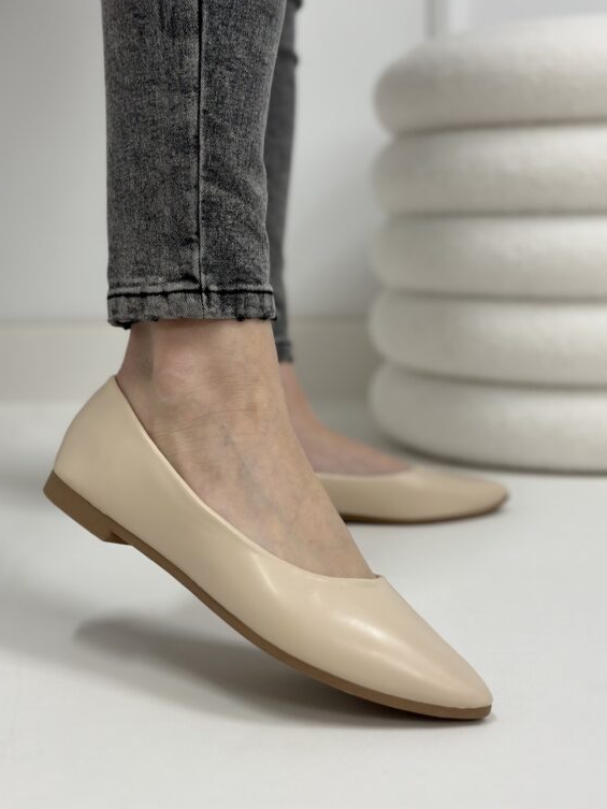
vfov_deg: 37.5
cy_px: 386
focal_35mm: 51
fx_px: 1192
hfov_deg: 28.6
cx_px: 291
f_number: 1.78
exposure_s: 1/100
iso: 125
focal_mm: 6.86
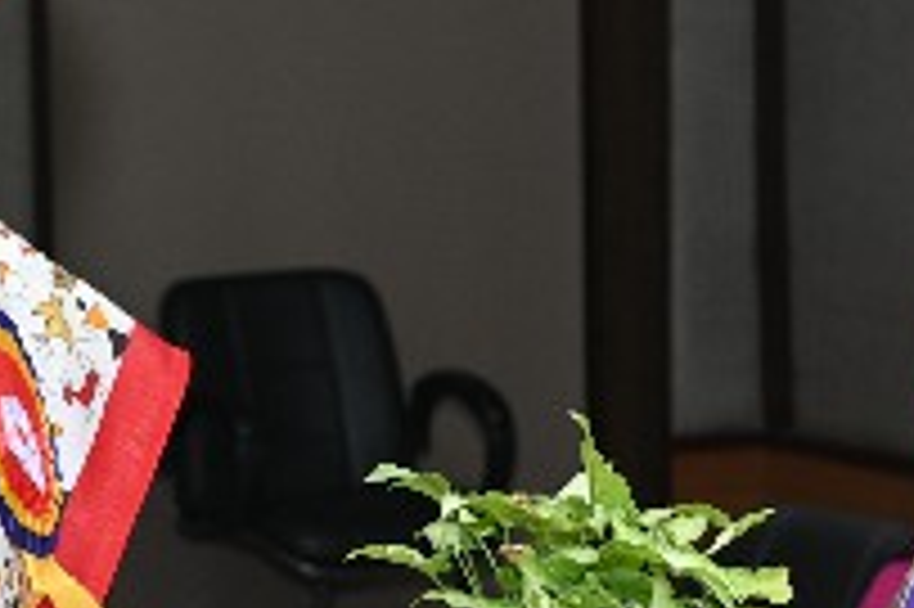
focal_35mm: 134
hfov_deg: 15.3
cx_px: 468
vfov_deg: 10.2
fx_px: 3399
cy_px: 509
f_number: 5.6
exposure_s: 1/160
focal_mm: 34
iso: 500
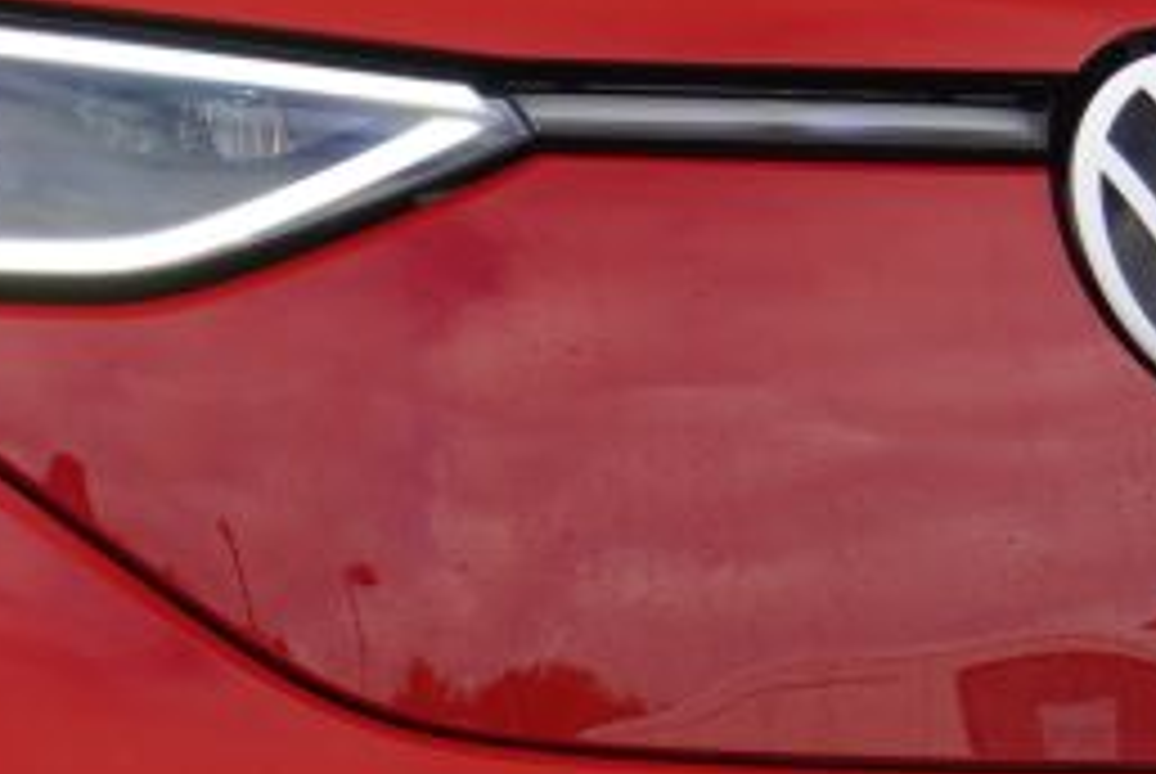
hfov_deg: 5.8
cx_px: -432
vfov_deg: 3.9
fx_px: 11380
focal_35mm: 354
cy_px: 243
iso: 320
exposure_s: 1/160
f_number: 5.6
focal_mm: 38
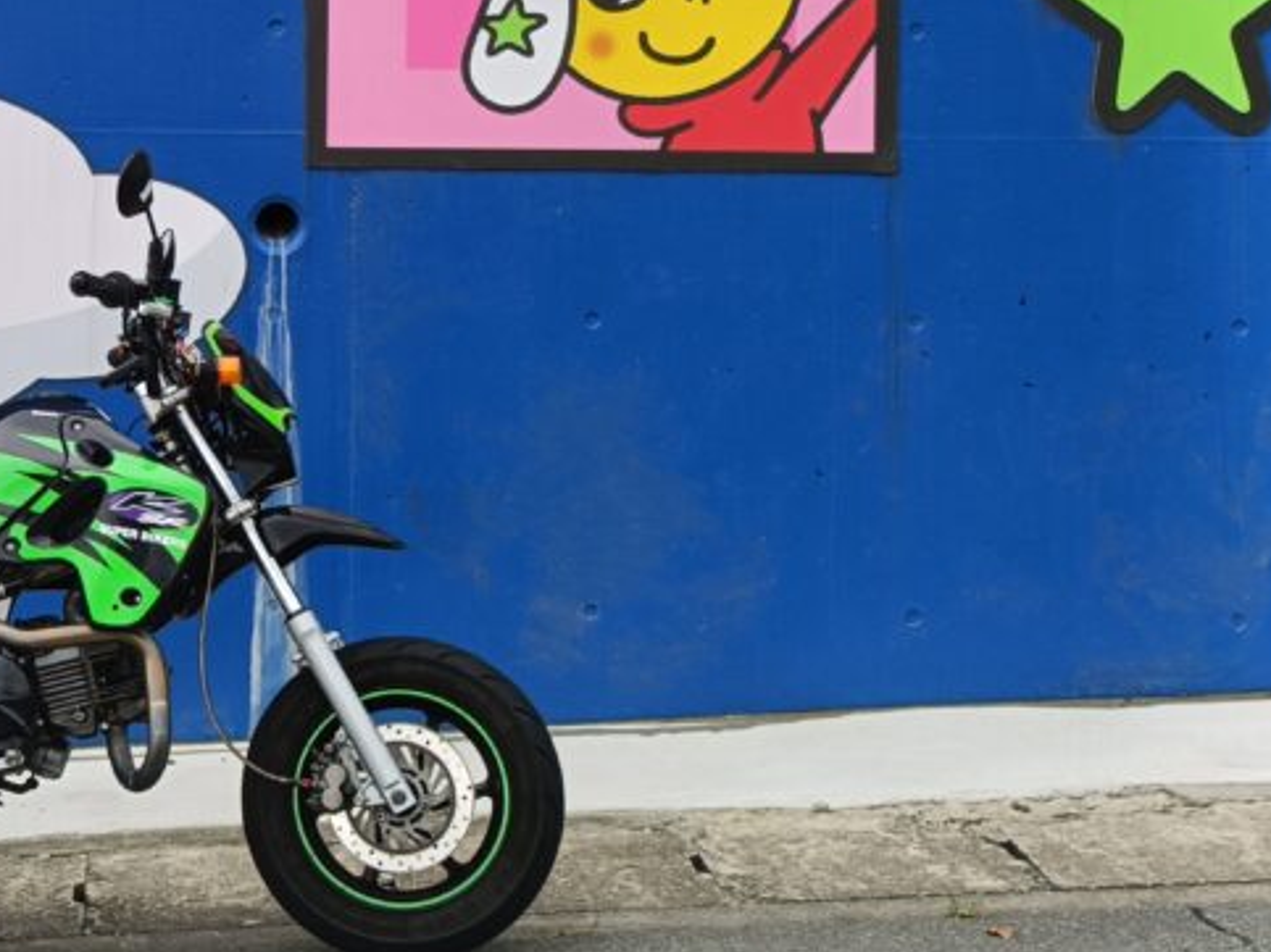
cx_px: -34
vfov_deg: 13.8
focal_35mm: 106
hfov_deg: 18.0
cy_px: 95
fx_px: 3891
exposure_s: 1/161
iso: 50
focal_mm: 4.7
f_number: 1.7
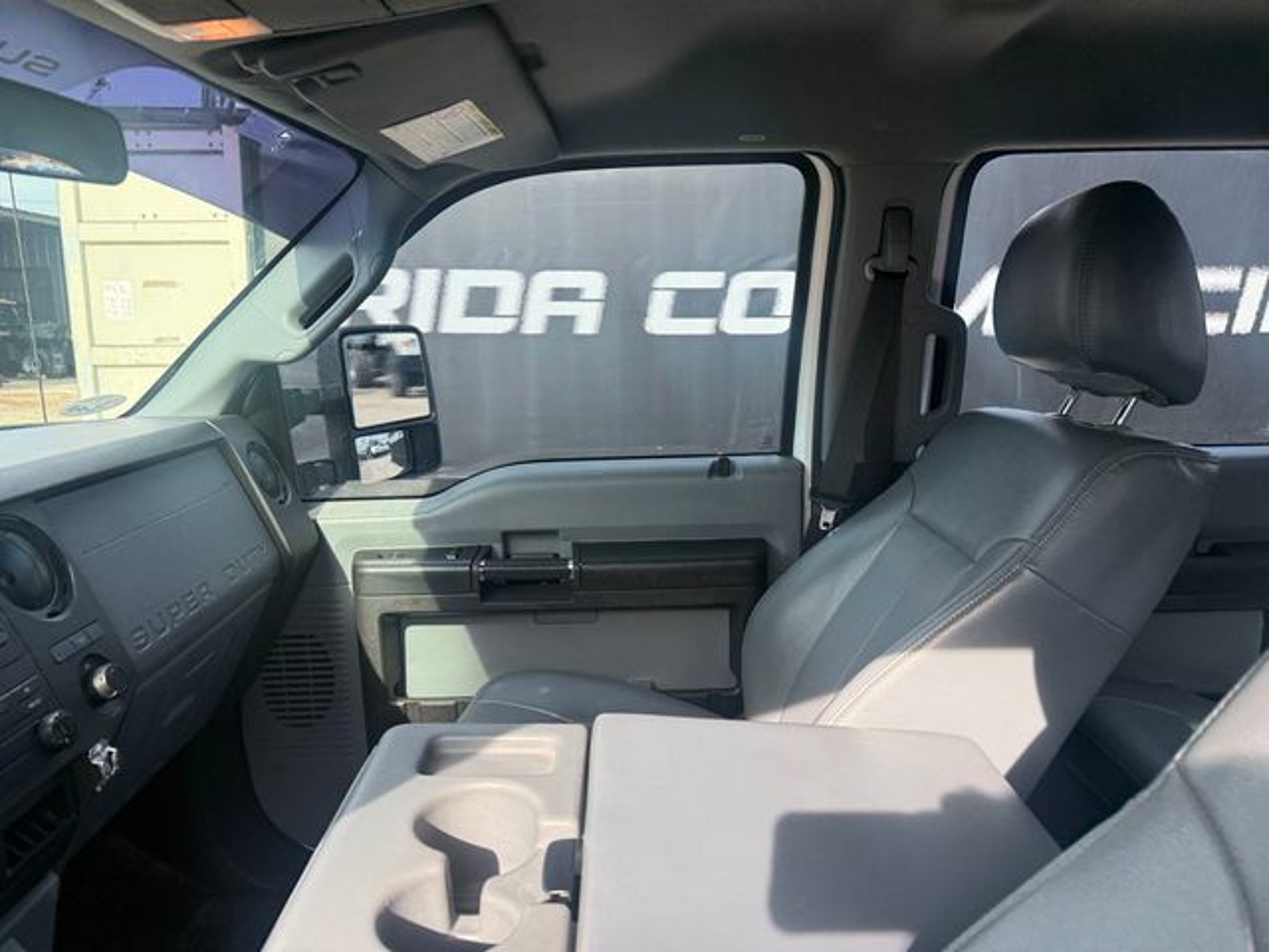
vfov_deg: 56.8
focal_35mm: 24
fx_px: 880
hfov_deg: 71.6
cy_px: 476
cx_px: 634
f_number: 1.78
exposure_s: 1/757
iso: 100
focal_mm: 6.76
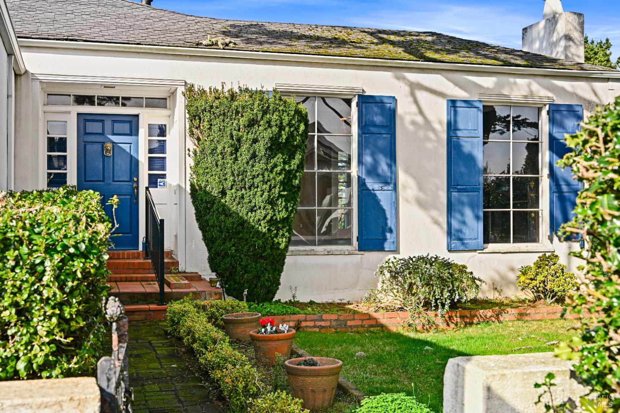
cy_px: 206
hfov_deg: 43.6
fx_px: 775
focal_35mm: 45
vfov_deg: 29.9
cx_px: 310
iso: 800
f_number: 6.3
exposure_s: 1/1600
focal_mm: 45
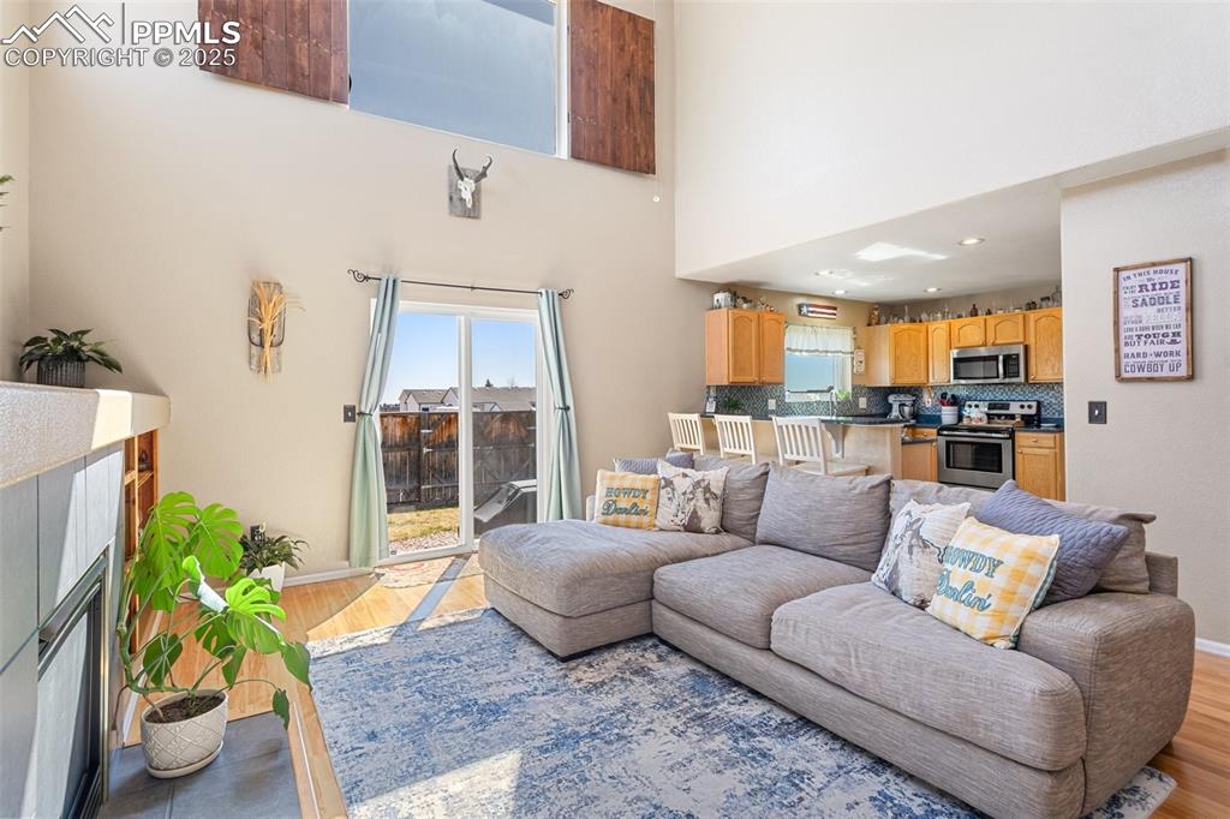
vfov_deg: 70.4
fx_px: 581
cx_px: 615
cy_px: 410
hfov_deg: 93.3
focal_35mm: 17
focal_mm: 17
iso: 100
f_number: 9
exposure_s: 1/8
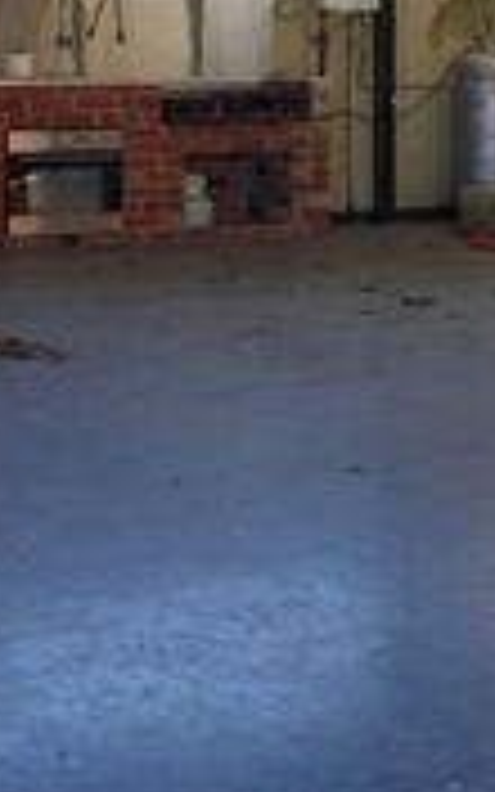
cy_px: 160
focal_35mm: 76
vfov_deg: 26.6
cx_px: 302
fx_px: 1640
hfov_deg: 17.1
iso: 125
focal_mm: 10.4
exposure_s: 1/100
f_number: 4
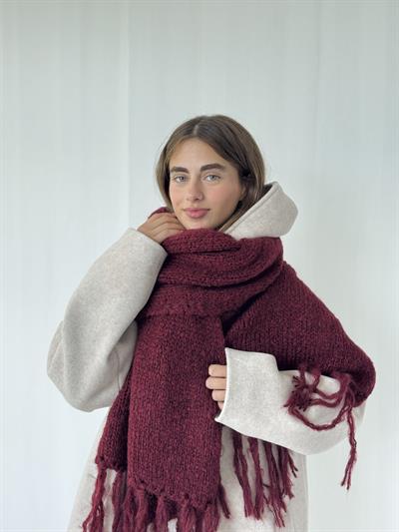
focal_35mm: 48
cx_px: 200
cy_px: 266
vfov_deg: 39.6
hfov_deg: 30.3
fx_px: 737
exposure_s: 1/60
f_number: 1.78
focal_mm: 6.76
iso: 100
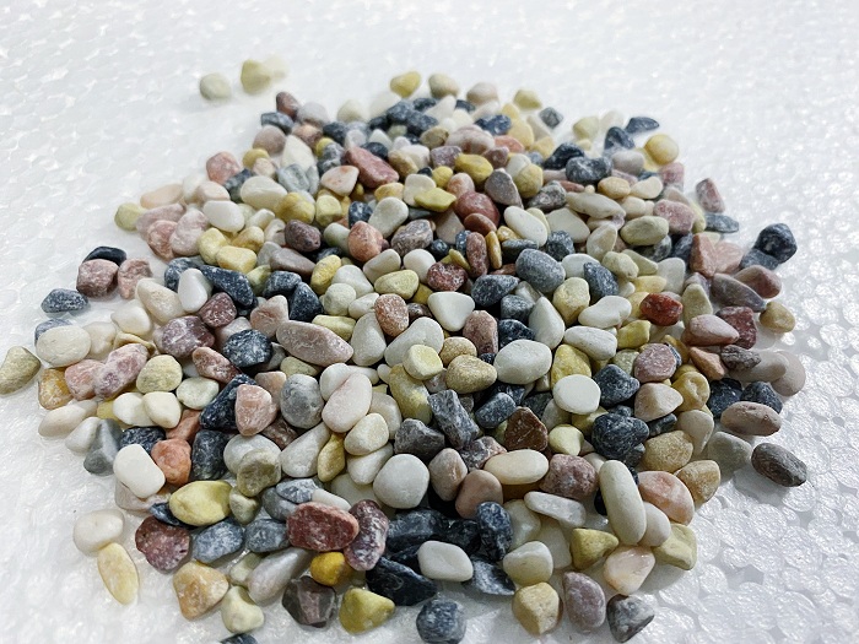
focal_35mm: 26
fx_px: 645
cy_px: 322
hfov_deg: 67.3
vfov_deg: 53.1
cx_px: 430
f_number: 1.8
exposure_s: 1/33
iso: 400
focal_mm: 4.25
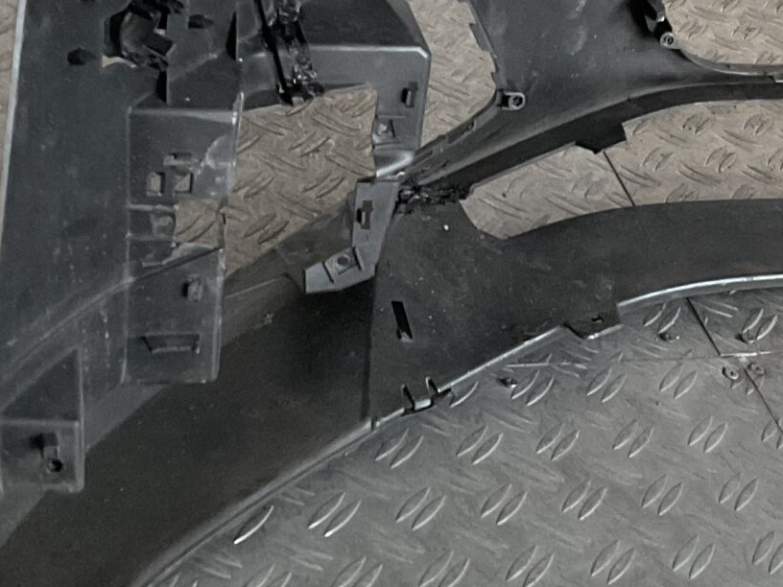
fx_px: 2058
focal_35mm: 91
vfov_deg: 16.2
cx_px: 536
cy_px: 163
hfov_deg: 21.4
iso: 200
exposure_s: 1/33
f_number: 1.8
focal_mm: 3
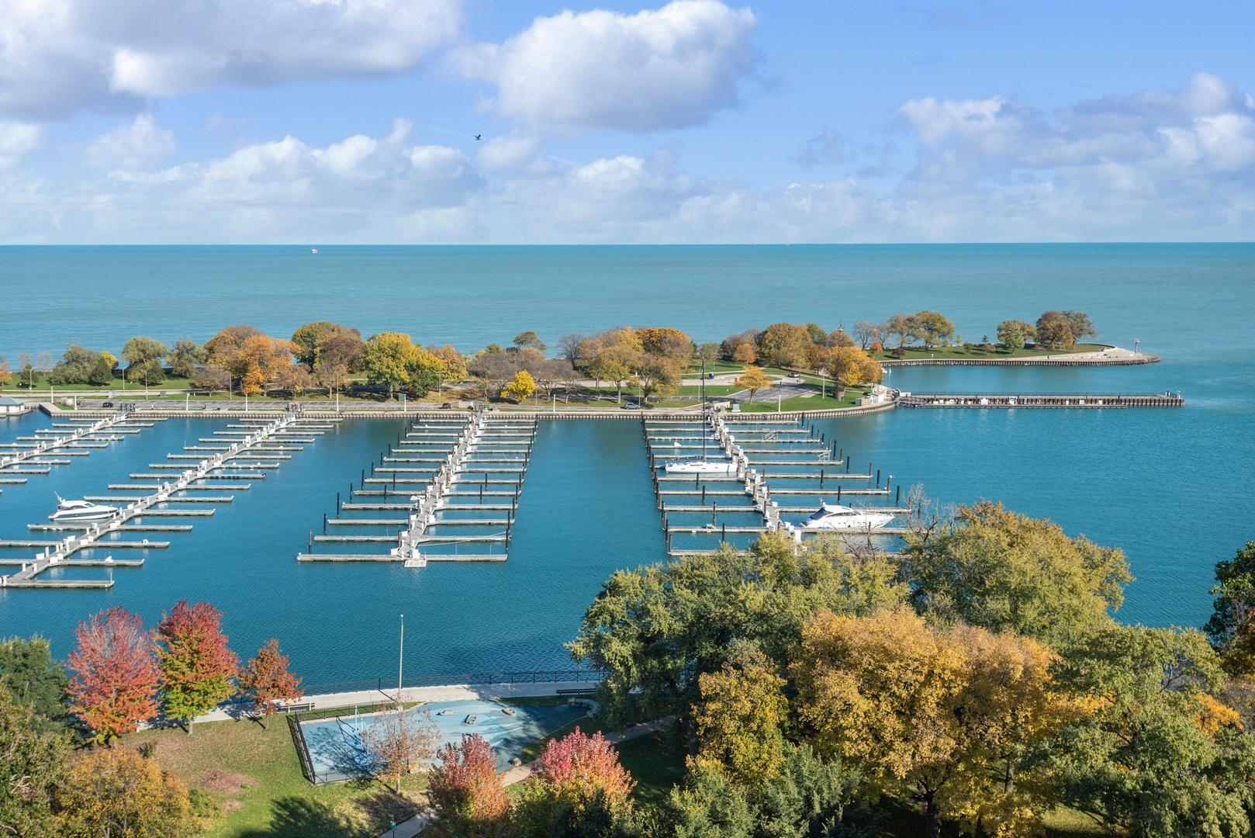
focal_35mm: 35
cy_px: 419
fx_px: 1221
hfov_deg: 54.4
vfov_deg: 37.9
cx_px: 628
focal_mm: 35
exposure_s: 1/400
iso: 100
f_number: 8
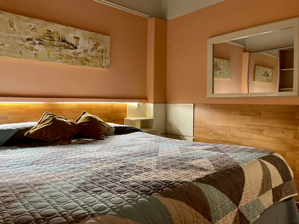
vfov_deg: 54.9
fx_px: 216
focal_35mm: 25
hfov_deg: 69.4
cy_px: 112
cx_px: 150
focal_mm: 5.1
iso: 200
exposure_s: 1/50
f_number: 1.6
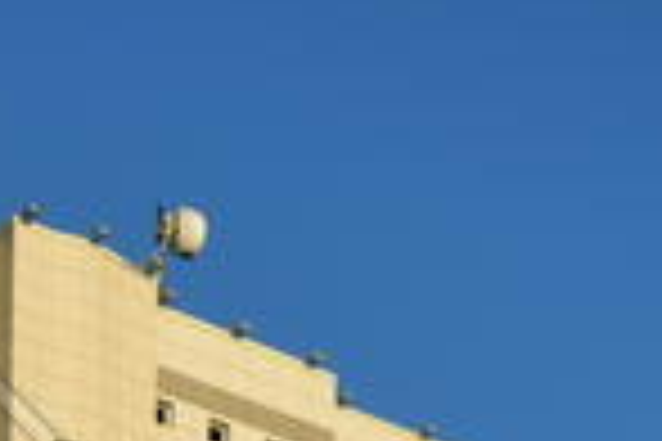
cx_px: 892
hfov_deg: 12.4
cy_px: 1287
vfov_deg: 7.6
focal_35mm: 160
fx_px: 2942
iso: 100
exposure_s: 1/200
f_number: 9
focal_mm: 18
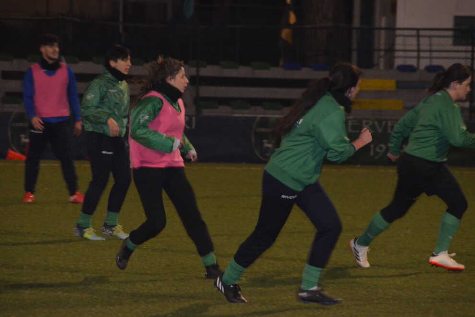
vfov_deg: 4.5
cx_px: 236
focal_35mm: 303
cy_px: 159
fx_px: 3998
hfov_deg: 6.8
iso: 3200
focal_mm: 200
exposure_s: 1/60
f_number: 6.3
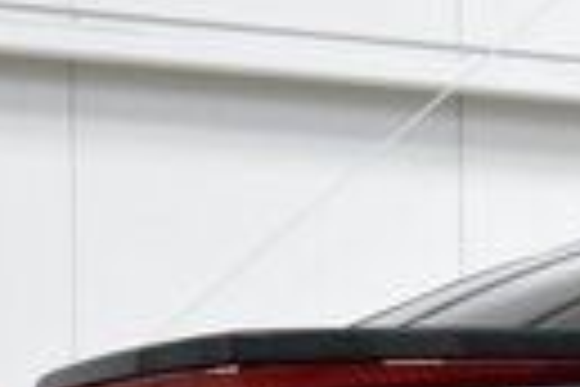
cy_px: 623
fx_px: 4543
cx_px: 1034
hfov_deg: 7.1
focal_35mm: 282
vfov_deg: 4.8
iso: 560
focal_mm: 38
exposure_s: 1/15
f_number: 6.3
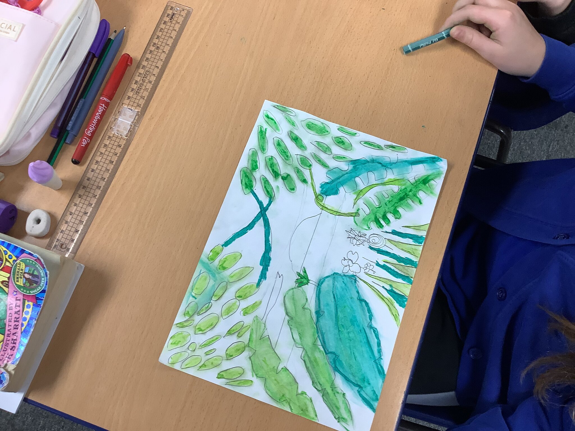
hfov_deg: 58.4
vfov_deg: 45.4
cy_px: 216
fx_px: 515
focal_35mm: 31
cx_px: 288
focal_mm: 3.3
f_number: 2.4
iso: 100
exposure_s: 1/50
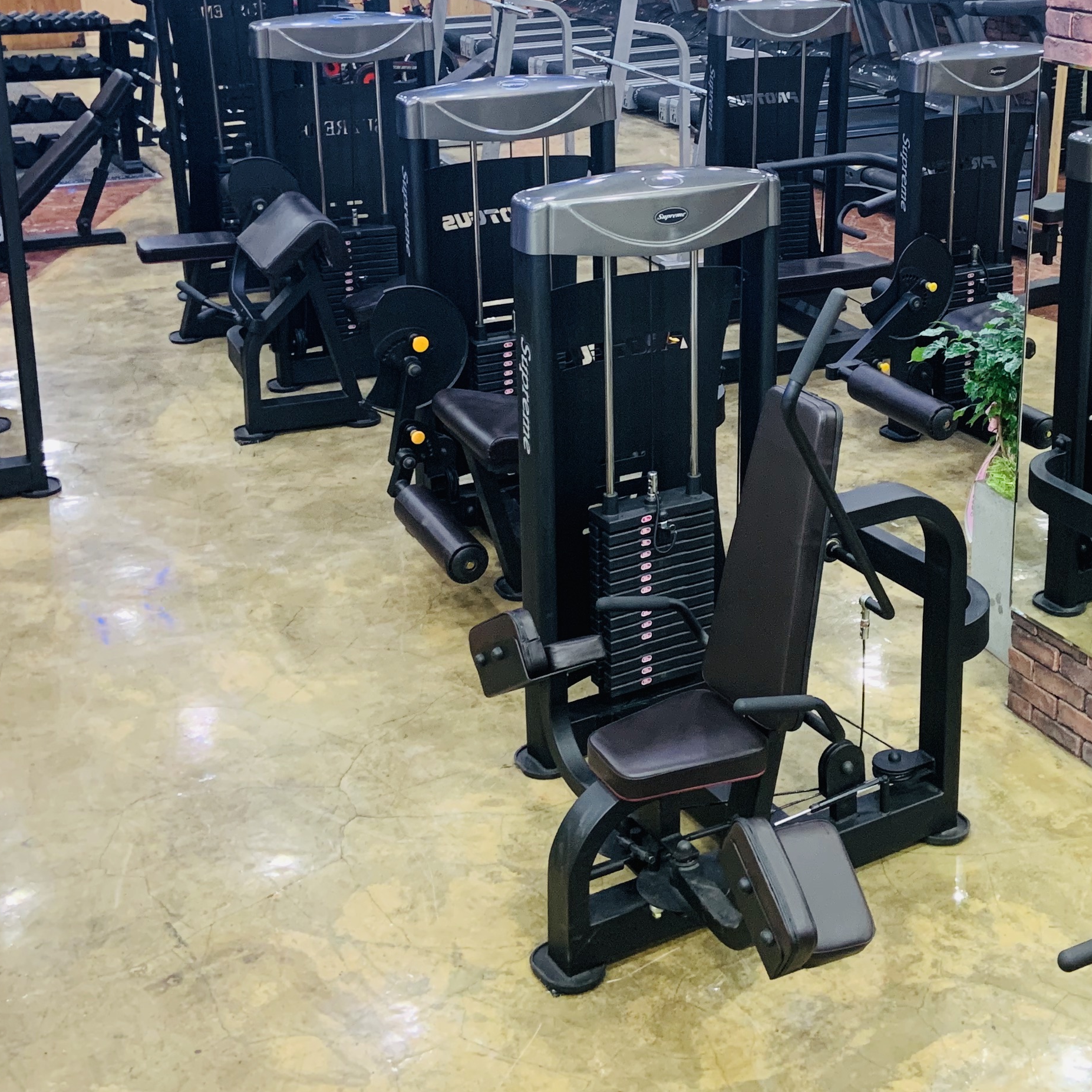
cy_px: 329
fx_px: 1785
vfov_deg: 33.6
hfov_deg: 33.4
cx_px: 804
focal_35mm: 50
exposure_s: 1/40
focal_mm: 4.25
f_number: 1.8
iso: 250
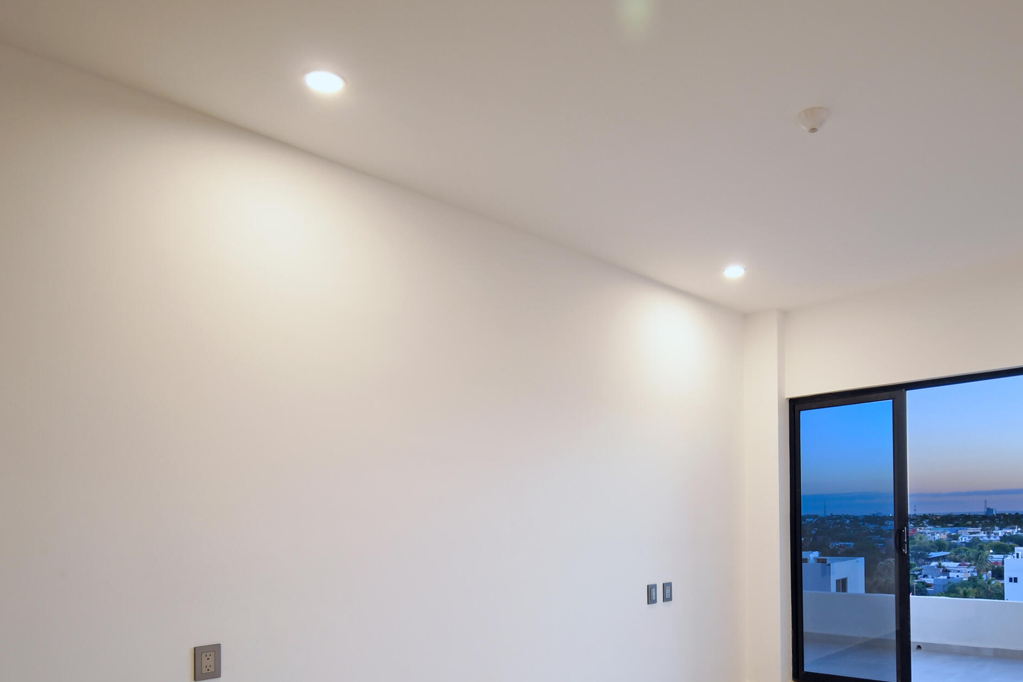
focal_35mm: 24
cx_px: 651
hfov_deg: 72.3
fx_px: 682
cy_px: 526
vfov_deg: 50.5
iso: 200
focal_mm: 10
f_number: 4.5
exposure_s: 1/10
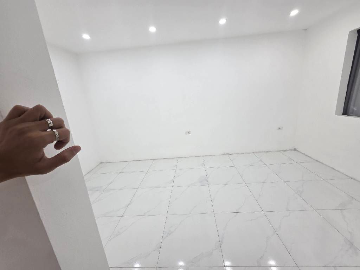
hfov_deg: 106.2
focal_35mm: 13
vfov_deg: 89.9
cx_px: 180
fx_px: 135
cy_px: 135
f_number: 2.2
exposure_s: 1/100
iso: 100
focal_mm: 2.2
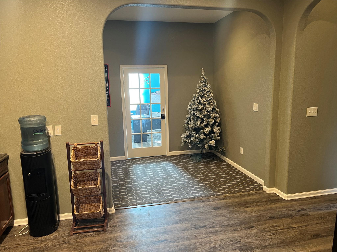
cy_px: 126
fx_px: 253
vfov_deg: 53.1
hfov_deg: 67.3
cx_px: 168
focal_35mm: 26
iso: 320
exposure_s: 1/60
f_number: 1.5
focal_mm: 5.7
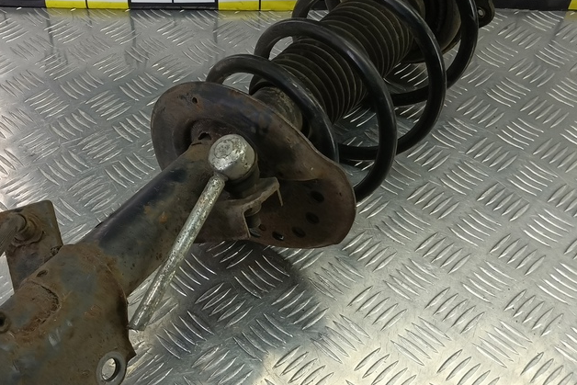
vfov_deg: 34.2
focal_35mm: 39
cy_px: 209
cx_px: 211
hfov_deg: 49.0
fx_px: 625
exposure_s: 1/50
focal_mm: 4.11
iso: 110
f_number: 1.6
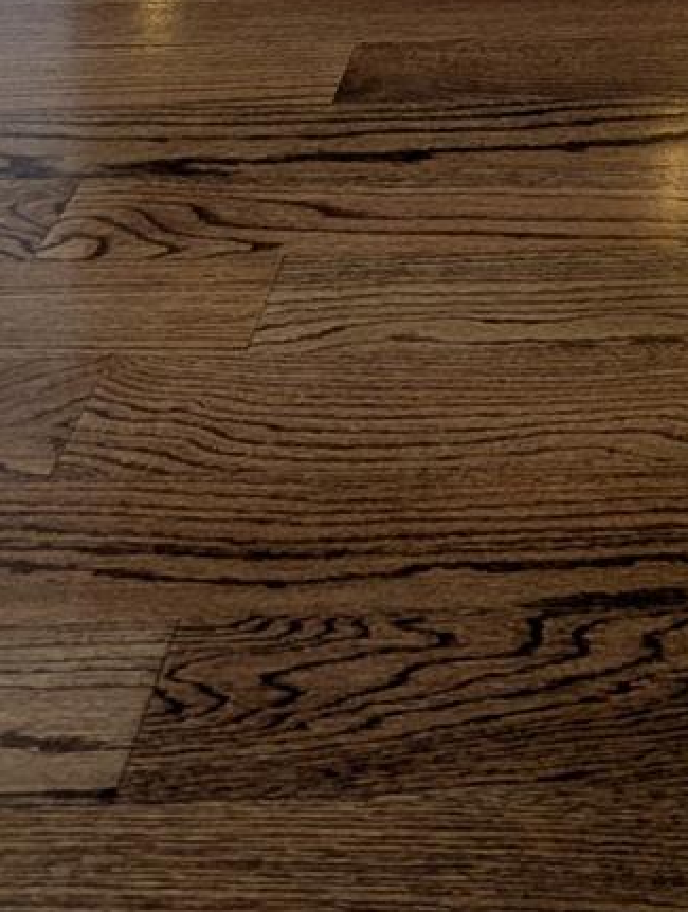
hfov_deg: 24.2
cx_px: 746
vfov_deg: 22.0
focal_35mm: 57
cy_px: -703
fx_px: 1505
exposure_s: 1/69.8
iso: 48
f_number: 2.2
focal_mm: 2.35
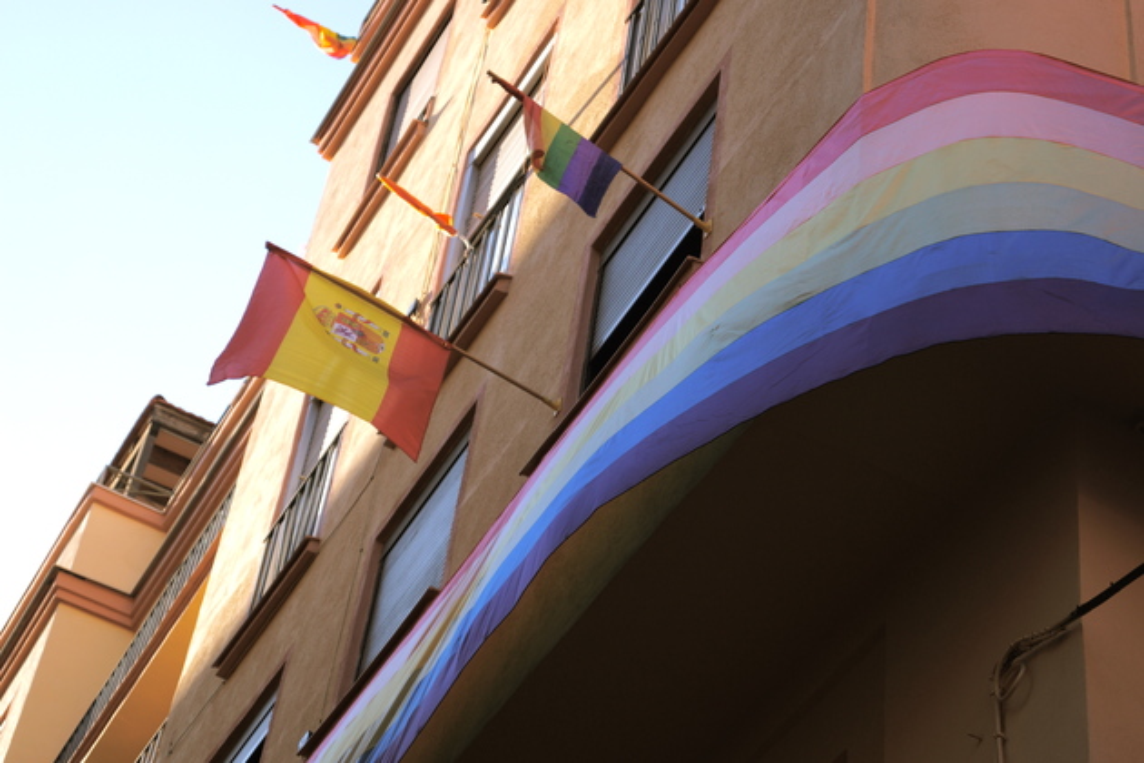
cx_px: 572
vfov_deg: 16.6
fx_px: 2621
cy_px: 382
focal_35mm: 82
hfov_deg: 24.6
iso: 100
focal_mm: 55
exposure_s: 1/200
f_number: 5.6
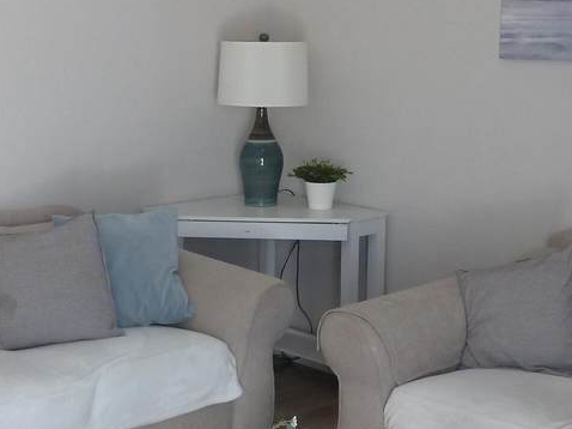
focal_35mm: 67
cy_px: 252
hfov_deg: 28.9
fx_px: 1107
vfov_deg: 21.9
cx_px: 207
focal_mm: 4.1
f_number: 3.3
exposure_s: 1/30
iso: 125
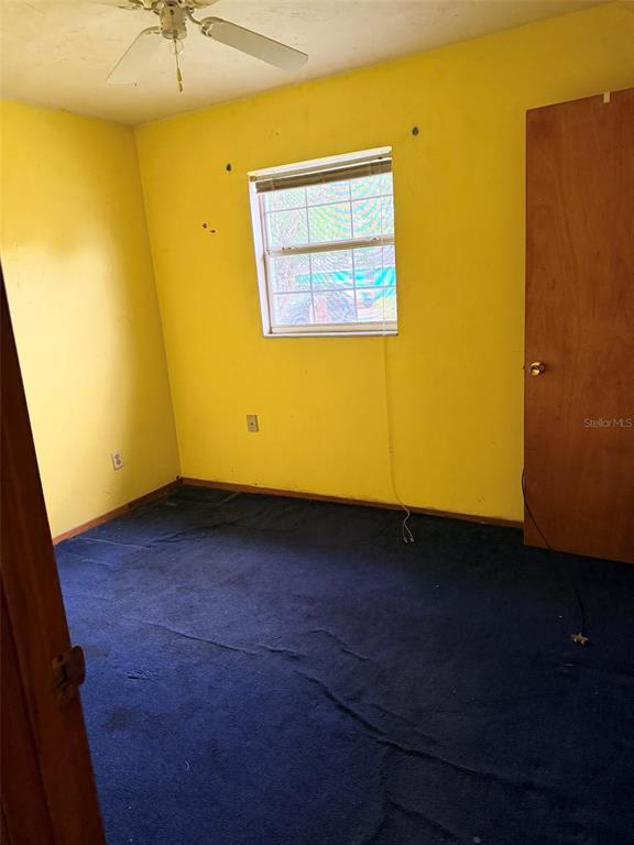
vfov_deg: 71.6
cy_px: 422
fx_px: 586
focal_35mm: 24
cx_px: 317
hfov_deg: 56.8
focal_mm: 6.76
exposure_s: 1/54
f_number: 1.78
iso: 800
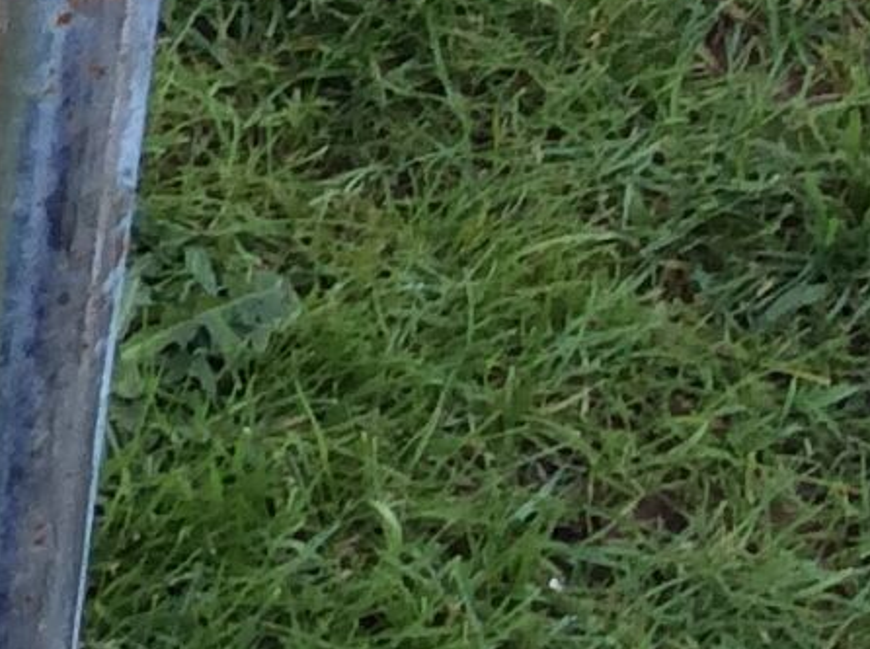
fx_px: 4667
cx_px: -1607
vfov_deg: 8.0
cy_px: 361
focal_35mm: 186
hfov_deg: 9.0
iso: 32
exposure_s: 1/126
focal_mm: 3.3
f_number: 2.4
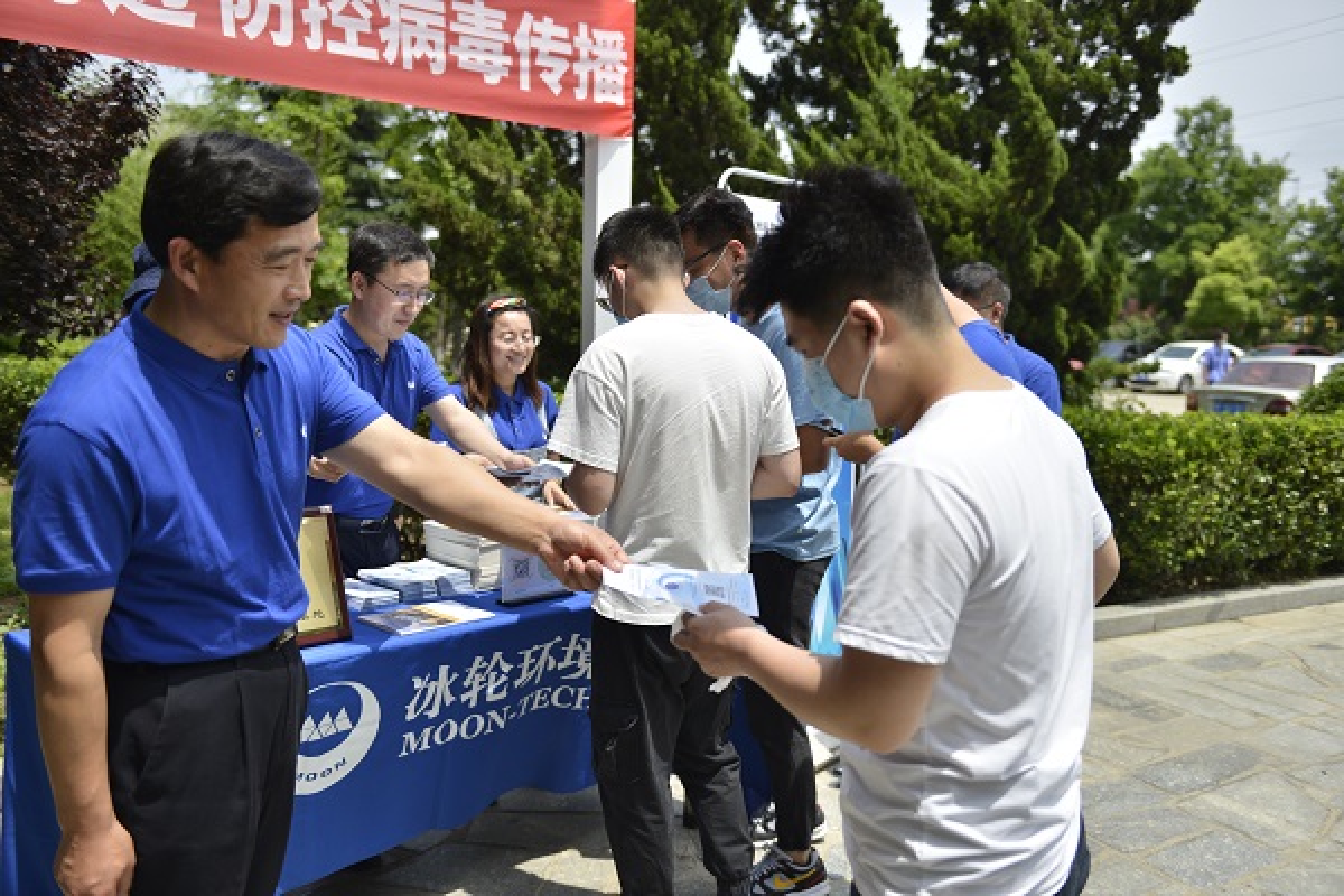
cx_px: 672
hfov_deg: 58.7
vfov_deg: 41.1
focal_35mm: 32
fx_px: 1195
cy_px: 448
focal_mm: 32
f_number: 2.8
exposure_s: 1/4000
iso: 200
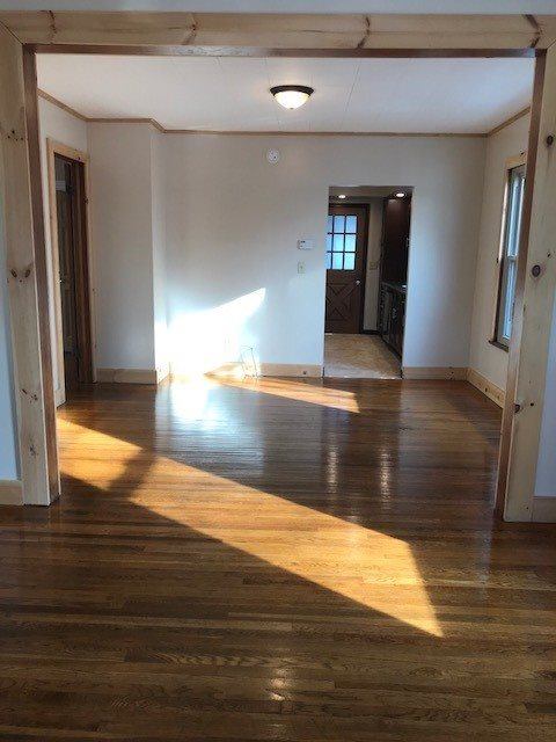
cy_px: 371
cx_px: 278
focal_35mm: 28
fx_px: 600
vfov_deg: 63.4
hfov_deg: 49.7
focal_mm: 3.99
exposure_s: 1/60
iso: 32
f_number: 1.8
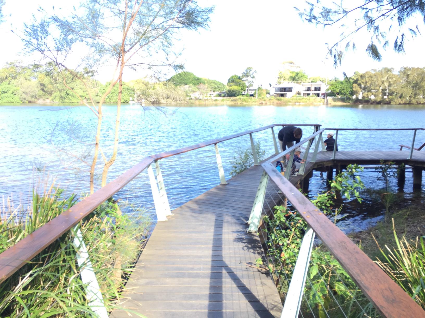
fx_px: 356
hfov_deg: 61.7
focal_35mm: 29
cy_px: 159
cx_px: 212
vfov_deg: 48.2
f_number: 2.2
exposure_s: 1/220
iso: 32
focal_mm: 4.15
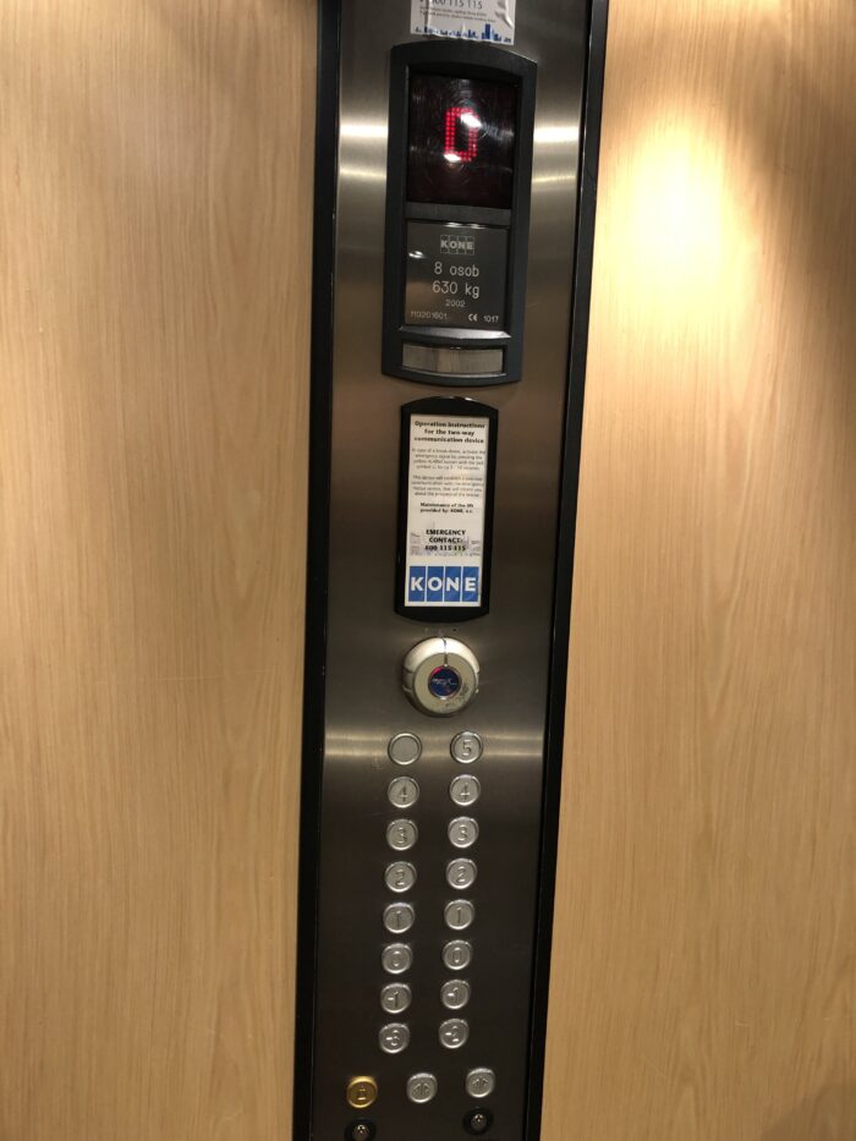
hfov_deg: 49.8
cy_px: 570
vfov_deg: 63.4
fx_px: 923
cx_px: 428
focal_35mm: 28
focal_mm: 3.99
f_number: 1.8
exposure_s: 1/17
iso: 50
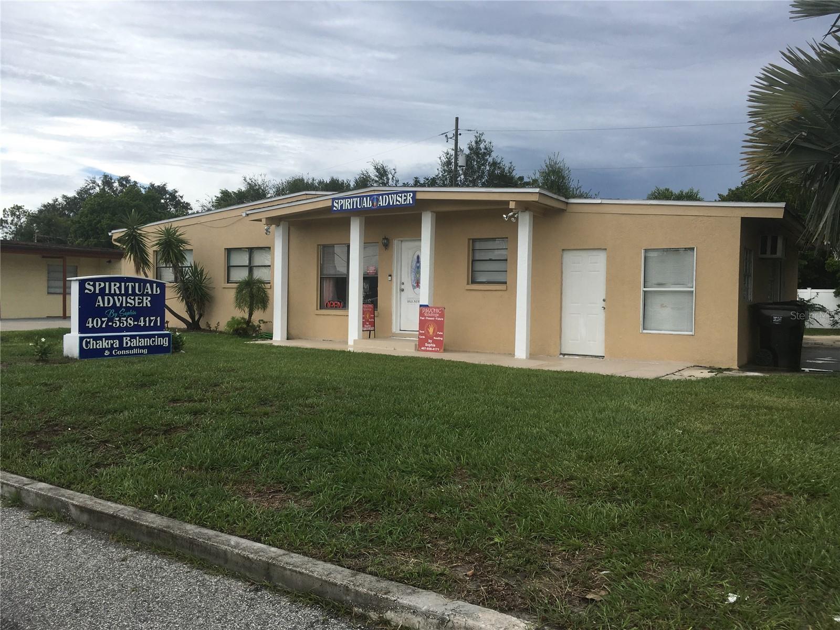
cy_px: 315
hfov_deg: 61.7
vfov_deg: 48.2
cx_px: 420
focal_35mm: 29
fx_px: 704
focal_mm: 4.15
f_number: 2.2
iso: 25
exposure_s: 1/1202
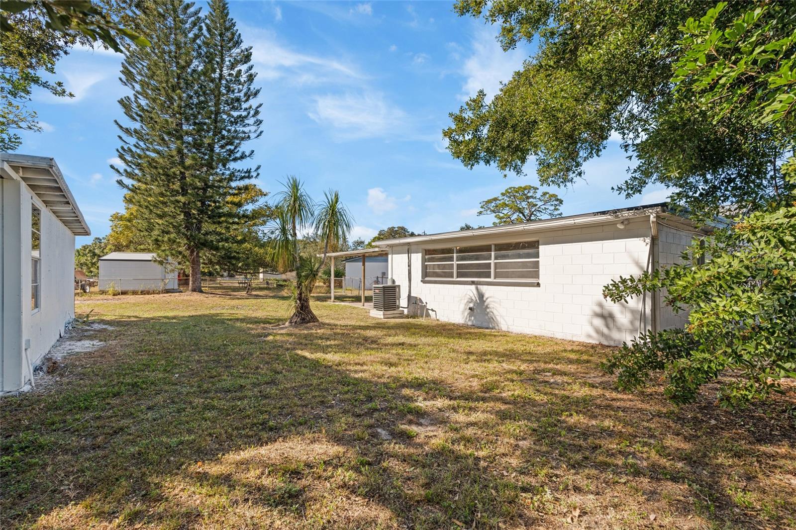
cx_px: 398
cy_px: 265
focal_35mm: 16
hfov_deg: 96.7
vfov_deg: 73.7
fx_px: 354
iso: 250
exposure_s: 1/100
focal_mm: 16
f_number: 9
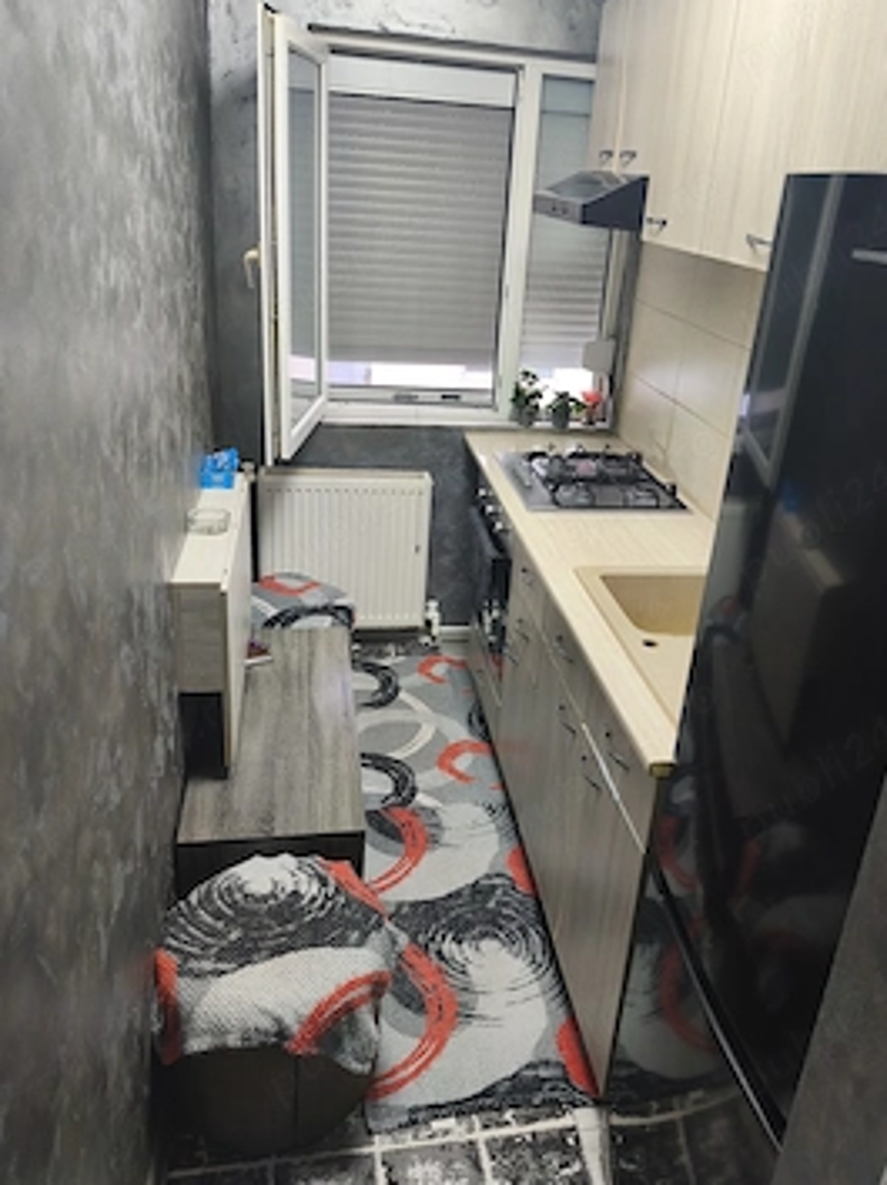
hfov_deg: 52.9
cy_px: 562
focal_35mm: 26
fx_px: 889
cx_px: 492
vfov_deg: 67.3
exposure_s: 1/50
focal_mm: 6.18
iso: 320
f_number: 1.65
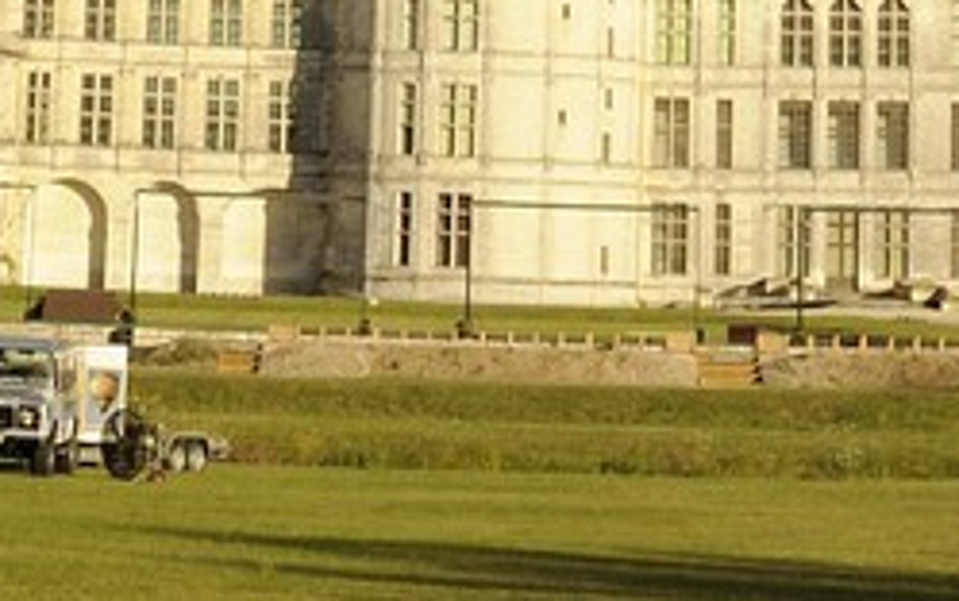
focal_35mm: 157
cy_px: -2219
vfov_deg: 6.1
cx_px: 851
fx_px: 4106
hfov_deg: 13.2
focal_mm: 24
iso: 200
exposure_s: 1/200
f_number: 11
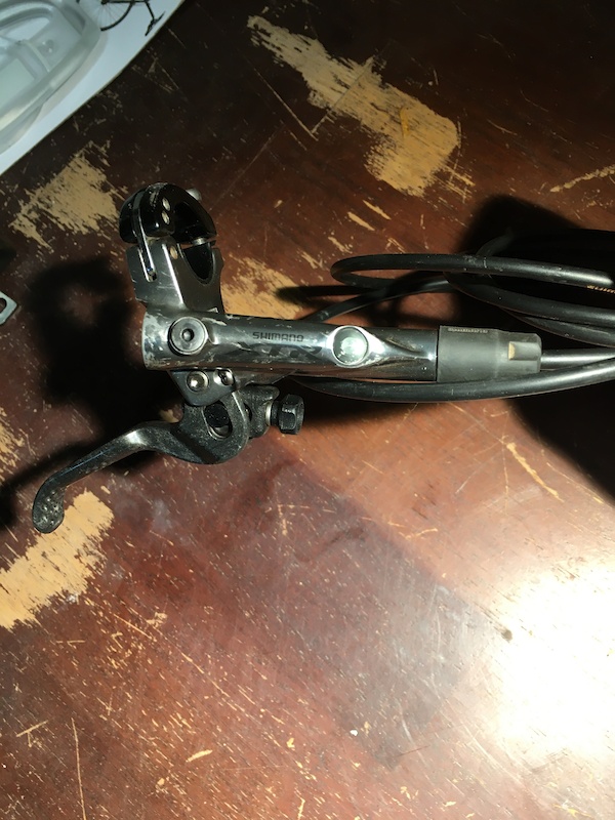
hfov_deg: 48.2
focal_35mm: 29
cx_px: 308
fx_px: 687
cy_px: 410
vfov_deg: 61.7
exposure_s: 1/30
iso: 50
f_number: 2.2
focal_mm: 4.15
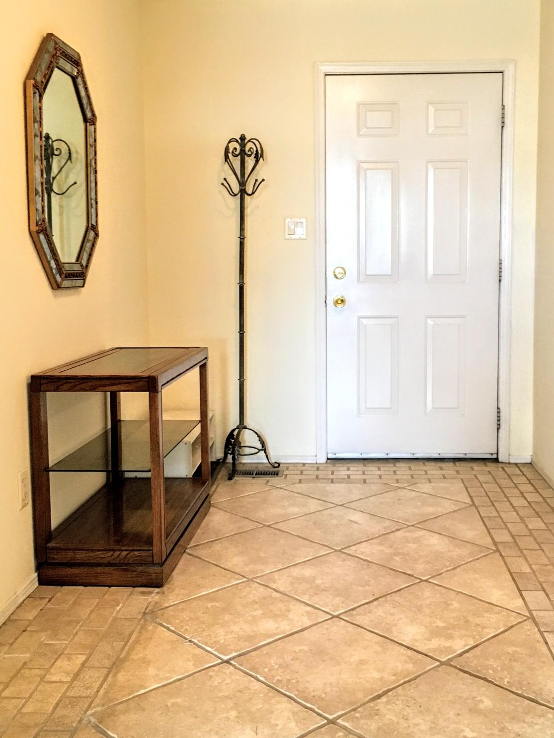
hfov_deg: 36.7
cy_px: 339
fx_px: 832
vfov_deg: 47.8
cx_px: 320
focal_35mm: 39
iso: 125
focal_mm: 4.15
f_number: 2.2
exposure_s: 1/30
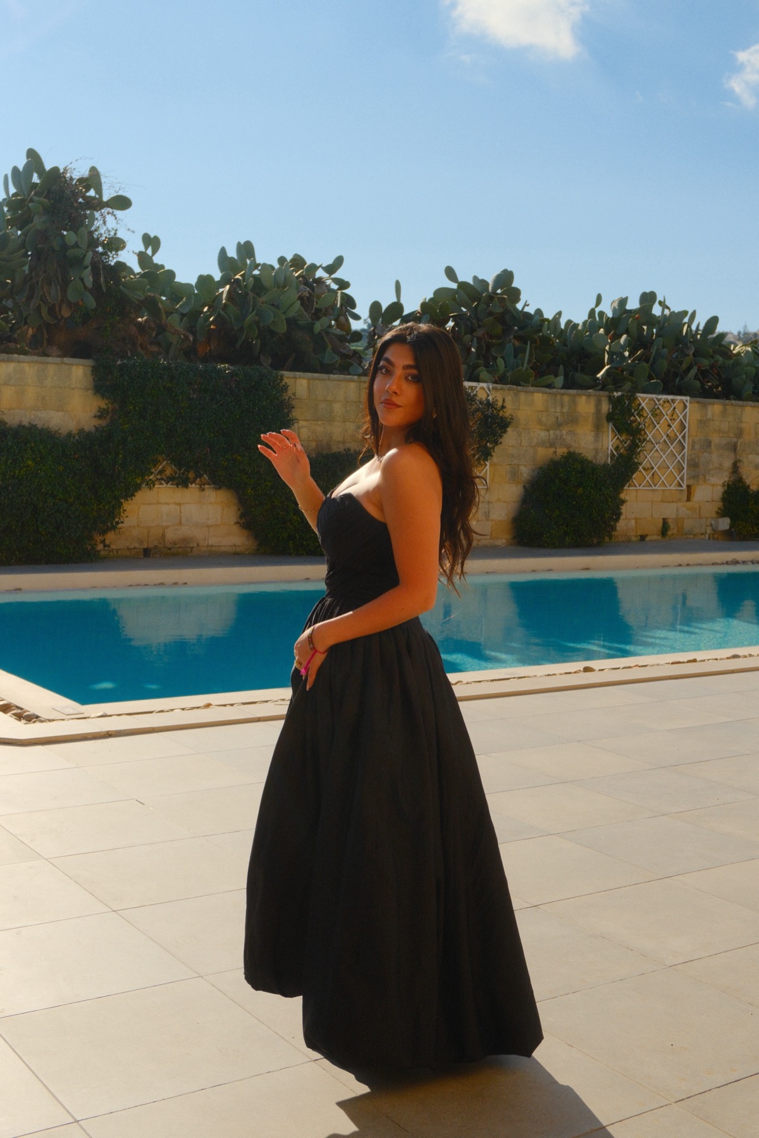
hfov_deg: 31.2
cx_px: 380
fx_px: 1360
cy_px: 569
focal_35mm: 43
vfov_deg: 45.4
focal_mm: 28.8
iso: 1000
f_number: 5.6
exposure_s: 1/4000
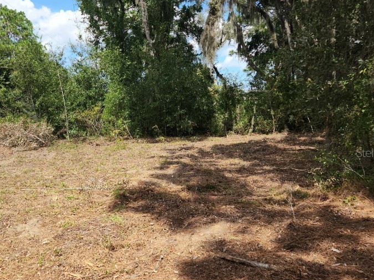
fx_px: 378
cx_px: 124
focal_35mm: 35
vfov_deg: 40.7
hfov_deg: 51.6
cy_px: 152
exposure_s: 1/978
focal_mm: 5.4
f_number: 1.8
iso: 20
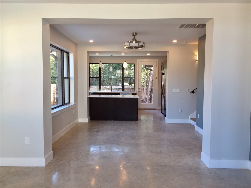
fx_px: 210
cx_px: 126
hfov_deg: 61.7
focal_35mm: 29
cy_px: 94
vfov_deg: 48.2
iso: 32
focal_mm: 4.15
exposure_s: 1/60
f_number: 2.2
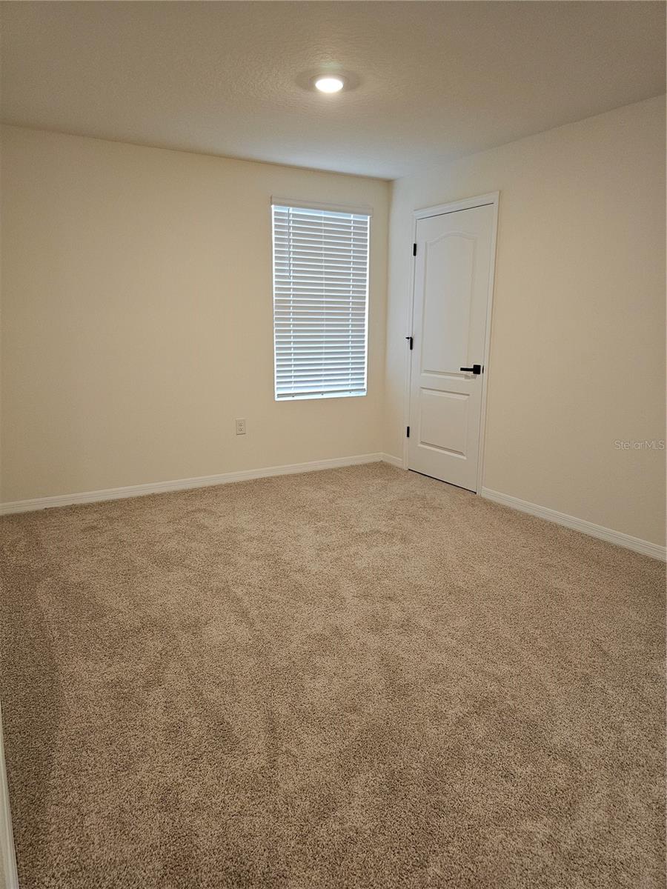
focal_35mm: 23
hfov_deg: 58.9
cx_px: 334
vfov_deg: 73.9
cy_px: 444
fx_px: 591
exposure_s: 1/120
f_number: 1.7
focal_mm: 6.3
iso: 320
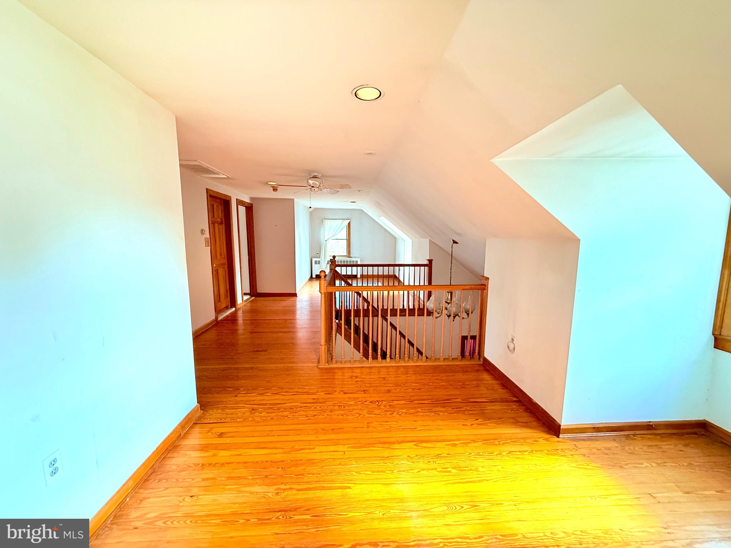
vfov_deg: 85.7
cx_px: 366
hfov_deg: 102.1
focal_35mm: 14
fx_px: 296
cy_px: 274
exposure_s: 1/60
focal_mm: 2.22
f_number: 2.2
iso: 640
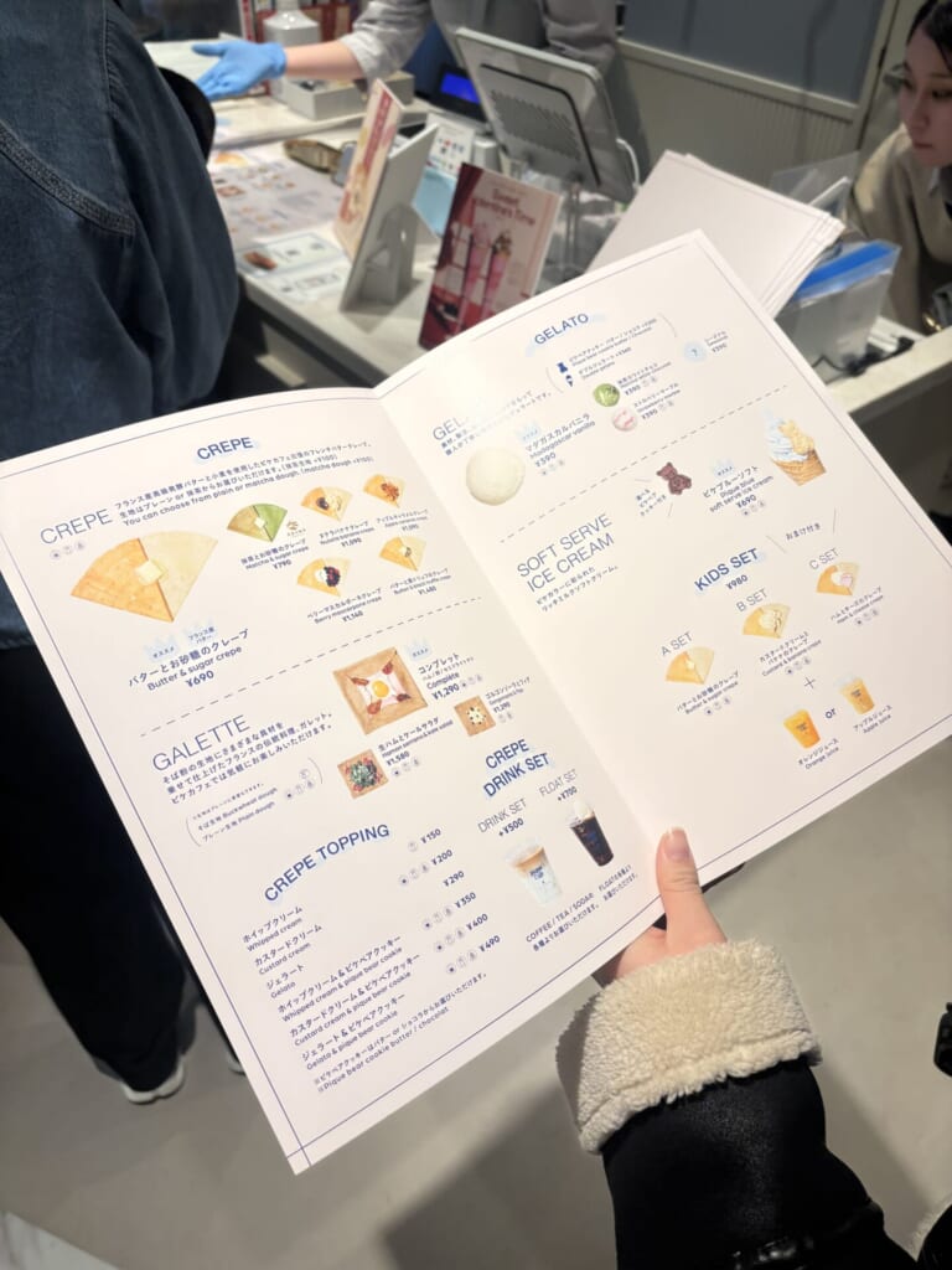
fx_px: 953
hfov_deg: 53.1
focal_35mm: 26
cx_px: 476
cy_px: 635
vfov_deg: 67.3
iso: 50
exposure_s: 1/488
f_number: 1.6
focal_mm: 5.96
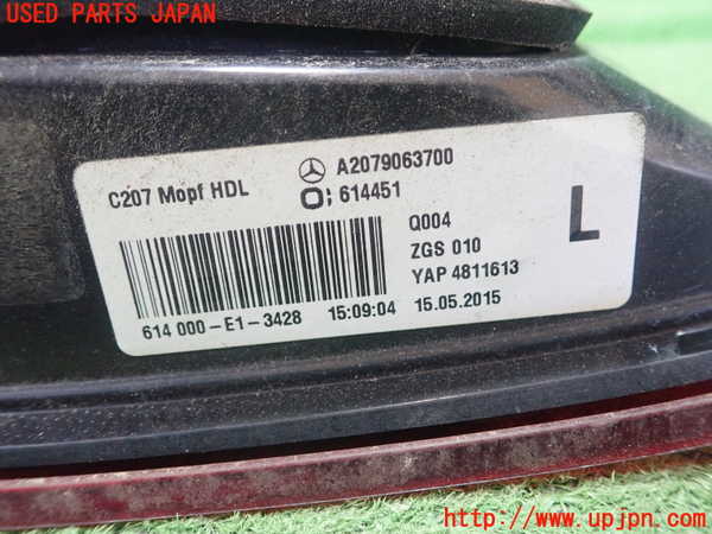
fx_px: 617
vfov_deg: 46.8
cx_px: 356
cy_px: 267
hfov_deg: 60.0
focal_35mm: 30
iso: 800
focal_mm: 5.5
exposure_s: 1/100
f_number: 2.3
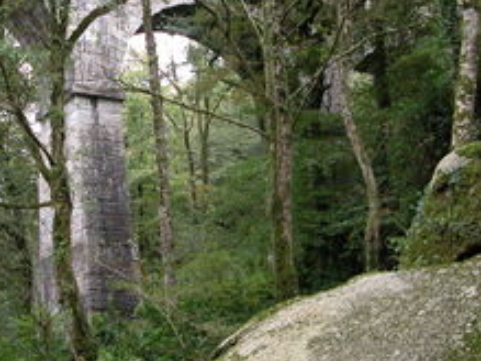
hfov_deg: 29.5
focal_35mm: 64
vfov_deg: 22.8
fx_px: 889
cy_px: 121
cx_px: 90
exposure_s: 1/41.2
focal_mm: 8.9
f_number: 2.8
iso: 100
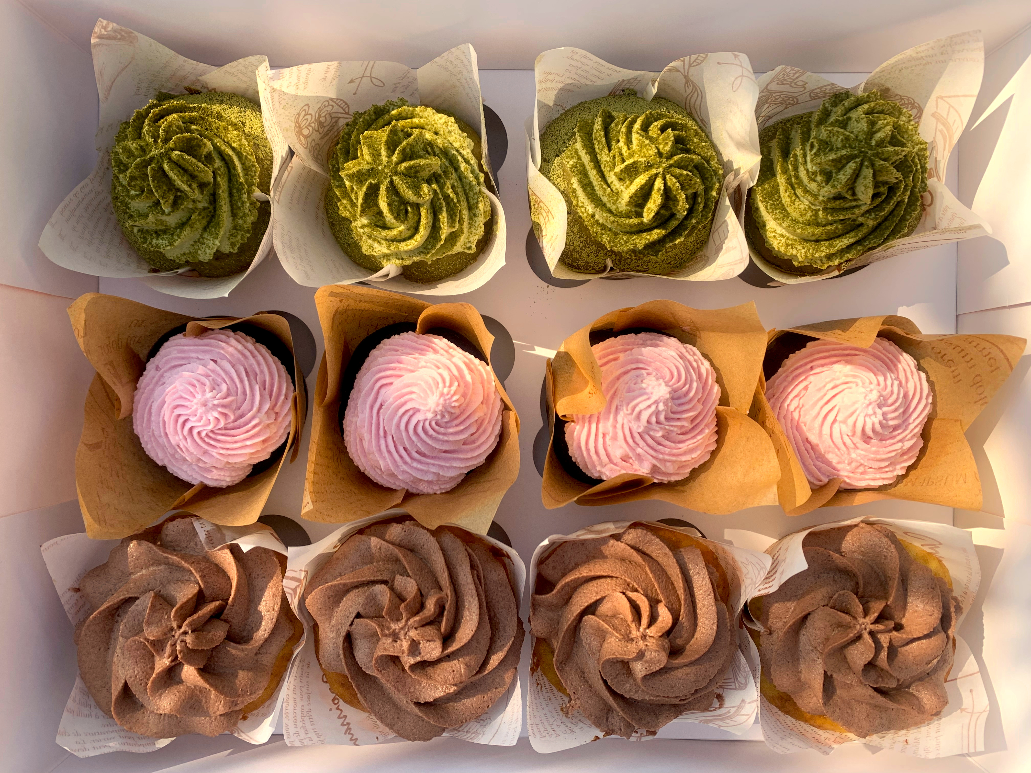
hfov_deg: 67.3
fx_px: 774
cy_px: 386
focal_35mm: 26
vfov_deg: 53.1
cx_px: 516
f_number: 1.8
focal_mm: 4.25
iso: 25
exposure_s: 1/1427
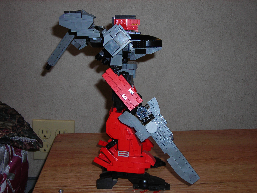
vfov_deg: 26.6
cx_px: 128
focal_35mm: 55
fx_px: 408
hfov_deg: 34.9
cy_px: 96
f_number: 3.6
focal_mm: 9.1
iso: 50
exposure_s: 1/60.1
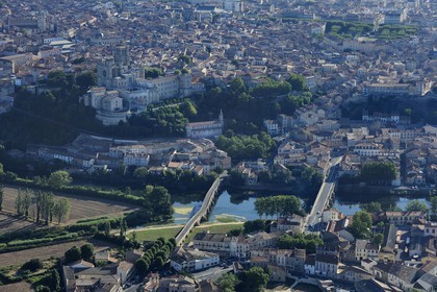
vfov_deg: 13.7
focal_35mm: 100
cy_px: 146
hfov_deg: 20.4
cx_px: 218
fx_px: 1214
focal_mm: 100
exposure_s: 1/800
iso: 400
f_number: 5.6
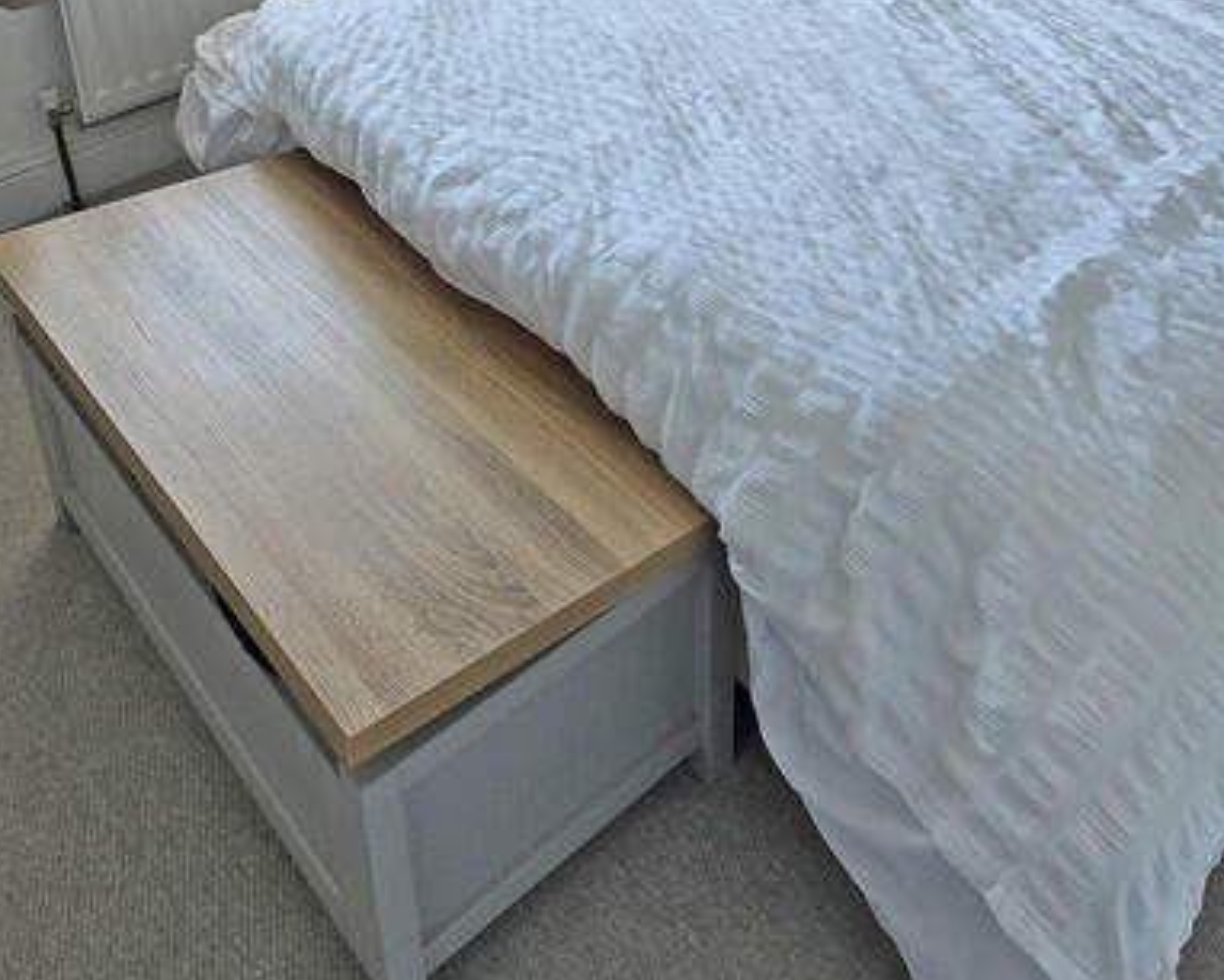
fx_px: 1232
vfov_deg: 38.2
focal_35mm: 34
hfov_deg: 52.8
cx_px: 590
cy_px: -16
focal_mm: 2.2
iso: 80
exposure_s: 1/120
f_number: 2.2
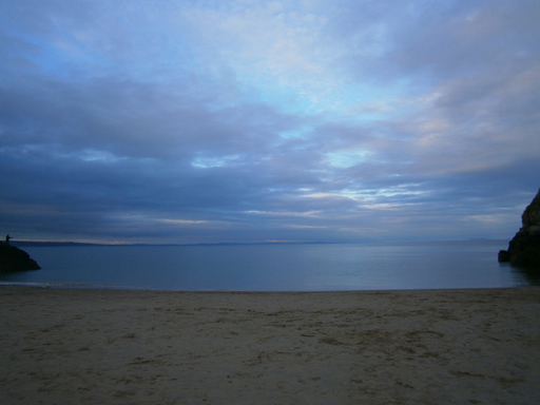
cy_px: 202
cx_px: 270
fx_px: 406
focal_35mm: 26
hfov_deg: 67.3
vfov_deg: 53.1
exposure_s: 1/50
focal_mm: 4.7
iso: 80
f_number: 8
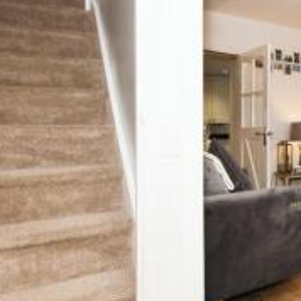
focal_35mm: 34
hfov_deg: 37.8
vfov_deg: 48.5
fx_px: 334
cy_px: 150
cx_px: 352
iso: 400
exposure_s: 1/30
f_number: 8
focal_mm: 10
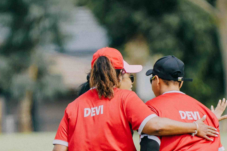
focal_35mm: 1359
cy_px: 116
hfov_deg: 1.5
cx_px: 142
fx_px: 8569
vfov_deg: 1.0
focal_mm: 463
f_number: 6.3
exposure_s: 1/800
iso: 320
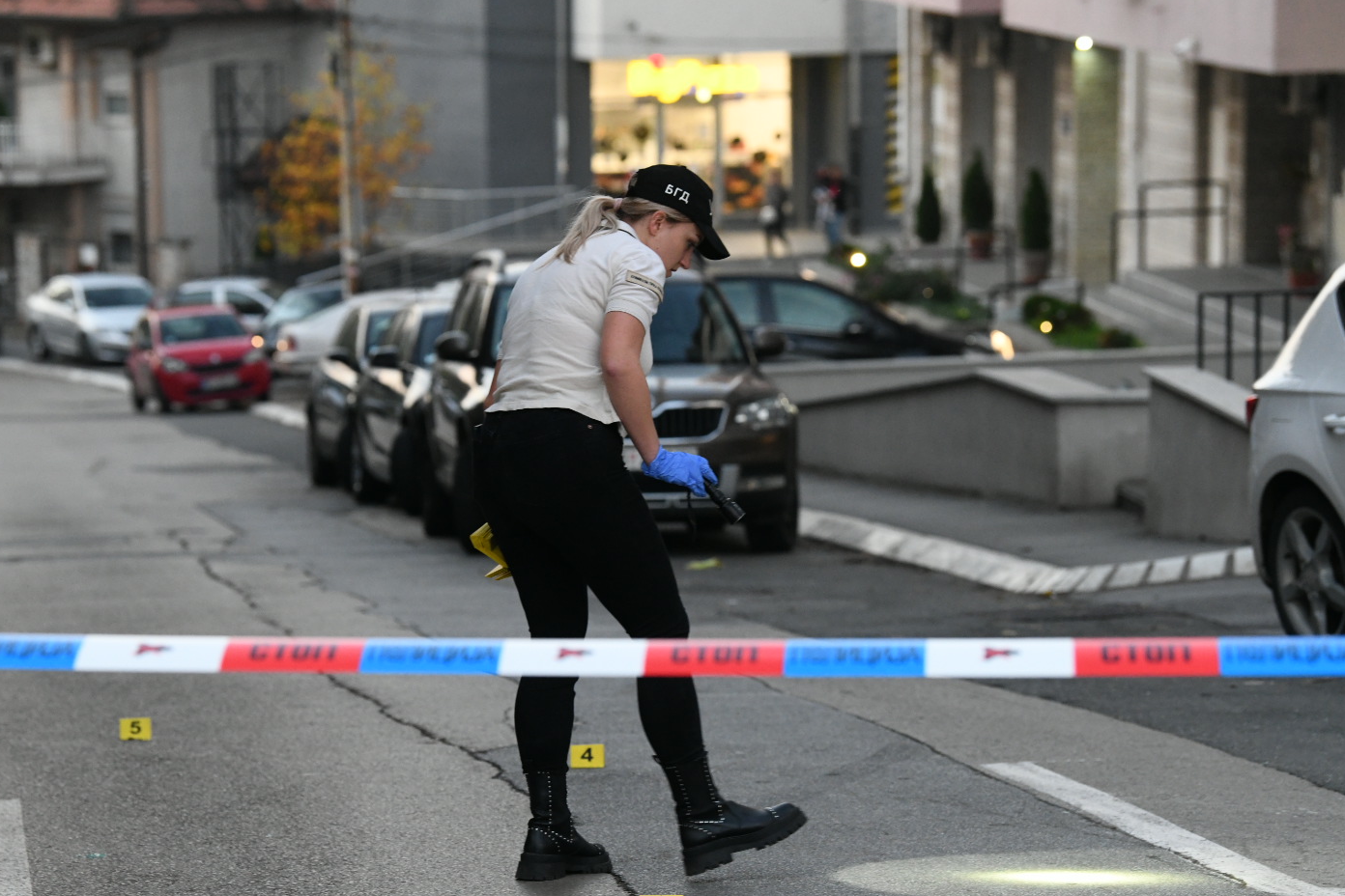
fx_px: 5305
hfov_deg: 14.4
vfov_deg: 9.7
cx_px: 586
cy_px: 511
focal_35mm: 142
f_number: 4.5
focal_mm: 122
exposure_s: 1/160
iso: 3200
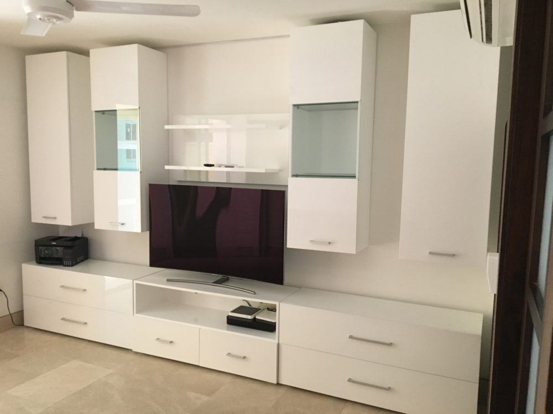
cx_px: 276
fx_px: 463
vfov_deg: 48.2
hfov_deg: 61.7
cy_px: 207
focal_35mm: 29
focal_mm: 4.15
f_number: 2.2
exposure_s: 1/30
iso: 160
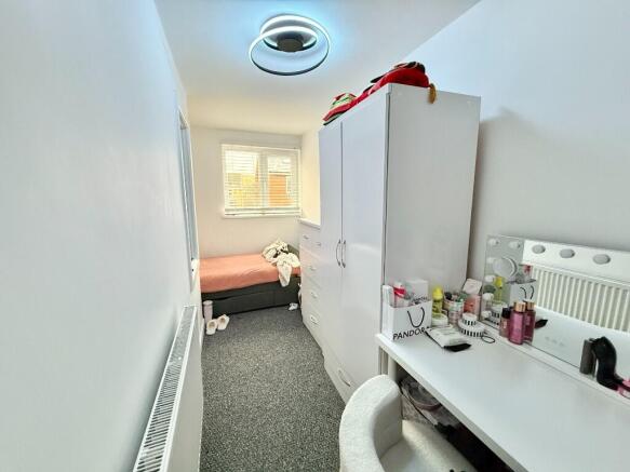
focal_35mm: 14
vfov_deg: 85.7
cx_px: 315
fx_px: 255
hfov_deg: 102.1
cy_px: 236
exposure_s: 1/50
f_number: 2.2
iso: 400
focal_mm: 2.22
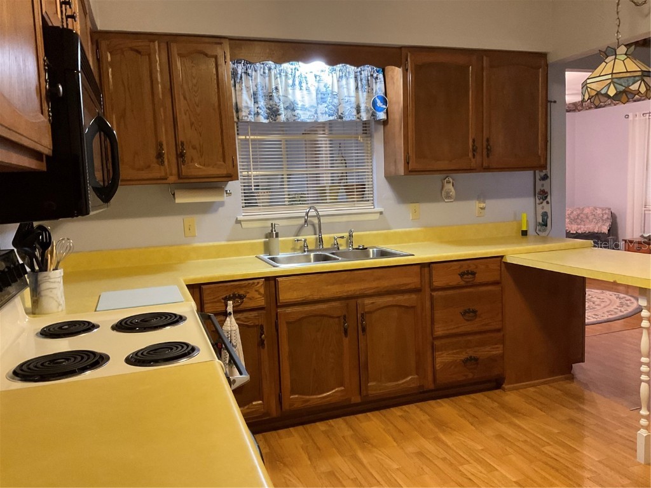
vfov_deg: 48.2
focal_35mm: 29
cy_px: 244
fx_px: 545
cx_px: 326
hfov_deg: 61.7
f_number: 1.8
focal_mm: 3
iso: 250
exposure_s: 1/40
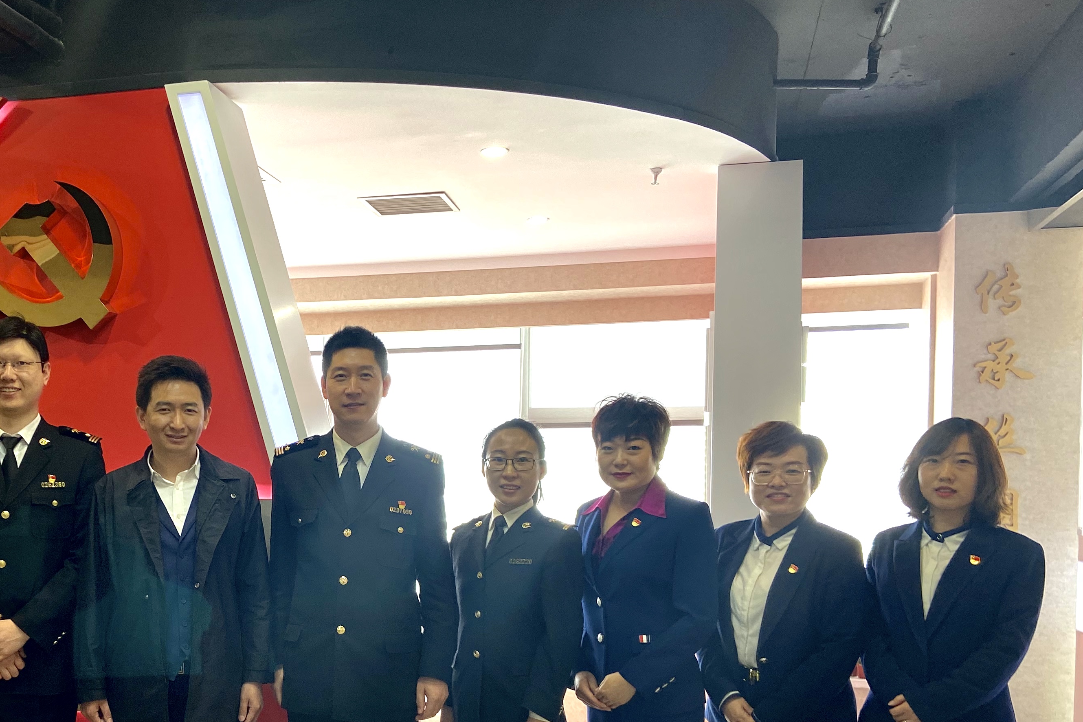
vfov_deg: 32.2
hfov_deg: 45.9
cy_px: 513
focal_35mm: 41
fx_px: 1233
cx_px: 285
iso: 64
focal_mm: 4.25
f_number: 1.8
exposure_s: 1/100
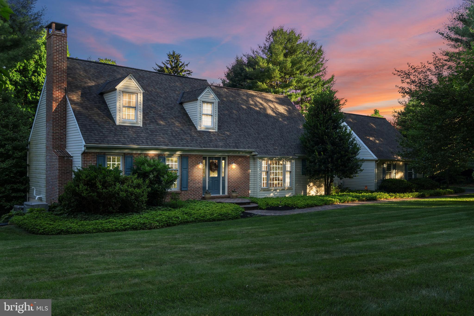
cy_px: 158
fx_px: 408
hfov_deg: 60.3
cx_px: 237
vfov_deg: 42.3
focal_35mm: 31
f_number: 9
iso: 250
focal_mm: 21
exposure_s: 1/40
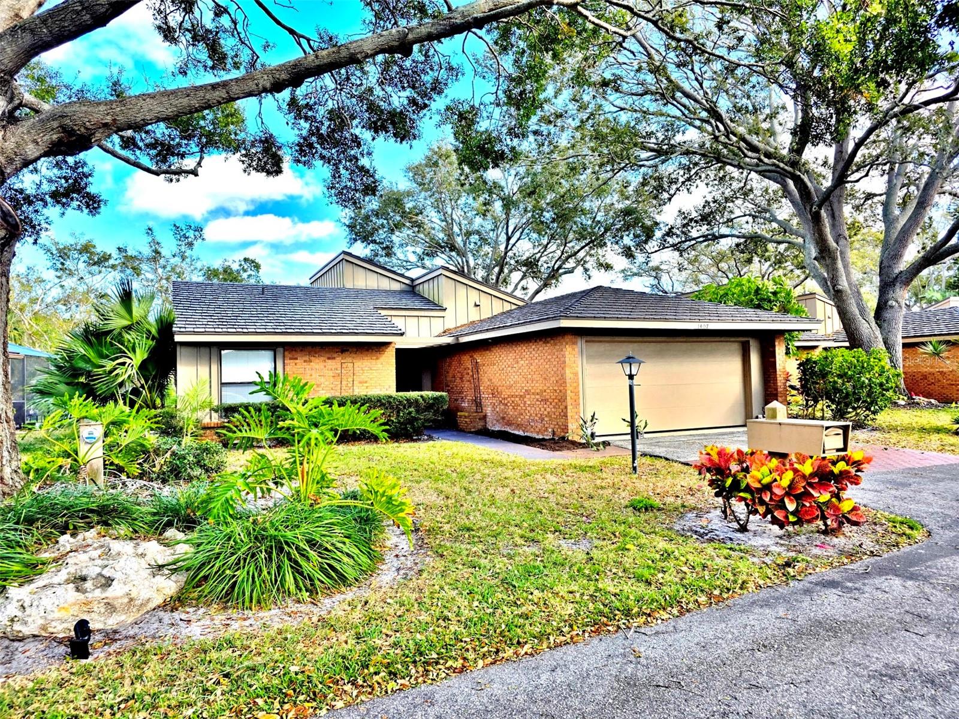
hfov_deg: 73.9
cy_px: 360
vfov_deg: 58.9
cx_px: 480
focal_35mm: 23
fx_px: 637
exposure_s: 1/2252
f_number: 1.7
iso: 80
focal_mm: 6.3
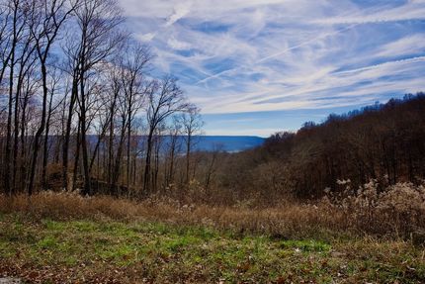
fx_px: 283
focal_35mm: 24
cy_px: 142
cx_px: 212
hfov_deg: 73.7
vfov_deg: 53.2
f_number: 8
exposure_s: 1/400
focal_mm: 24
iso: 100
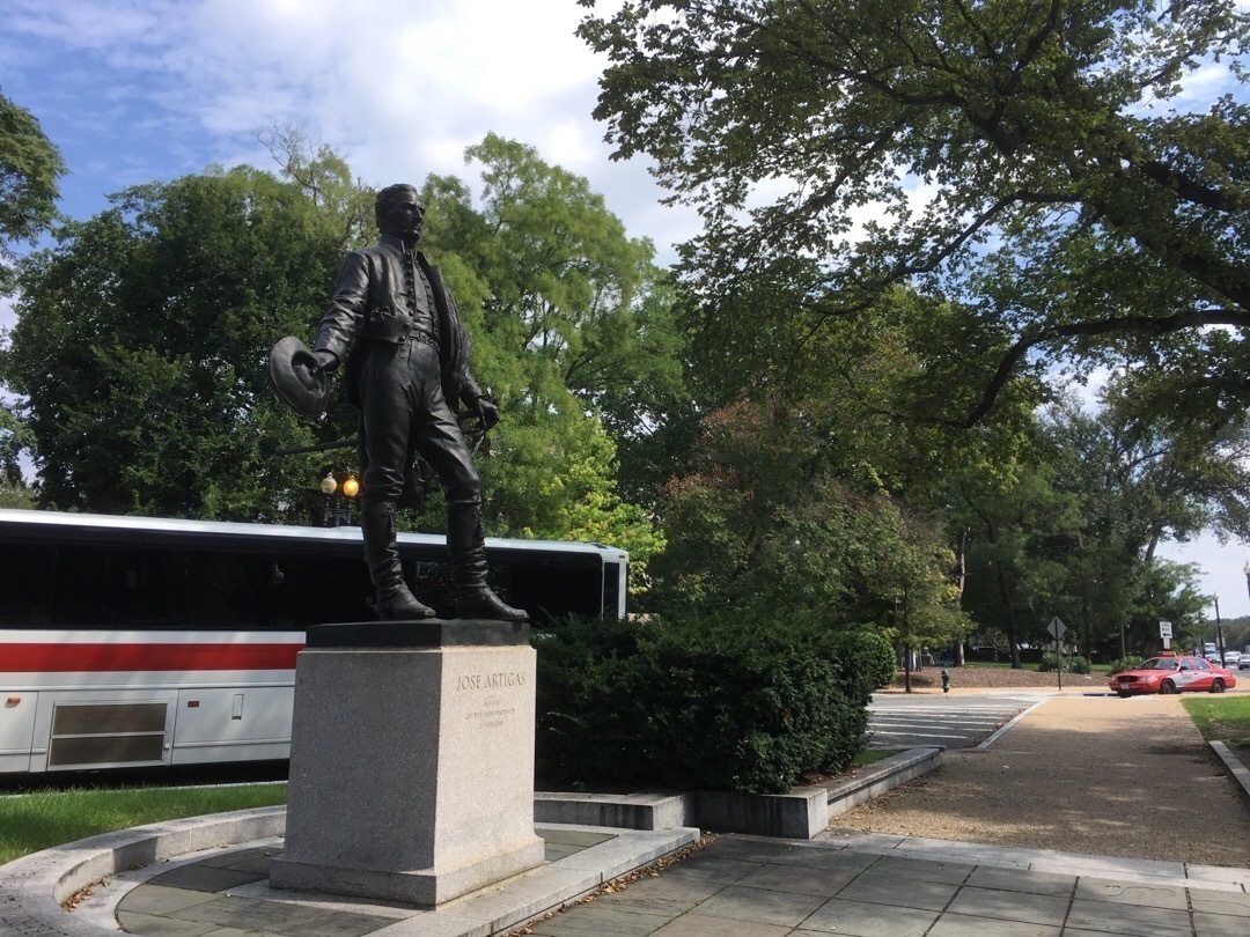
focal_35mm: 29
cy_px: 468
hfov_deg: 61.7
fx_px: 1047
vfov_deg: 48.2
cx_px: 625
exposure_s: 1/950
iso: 25
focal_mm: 4.15
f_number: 2.2
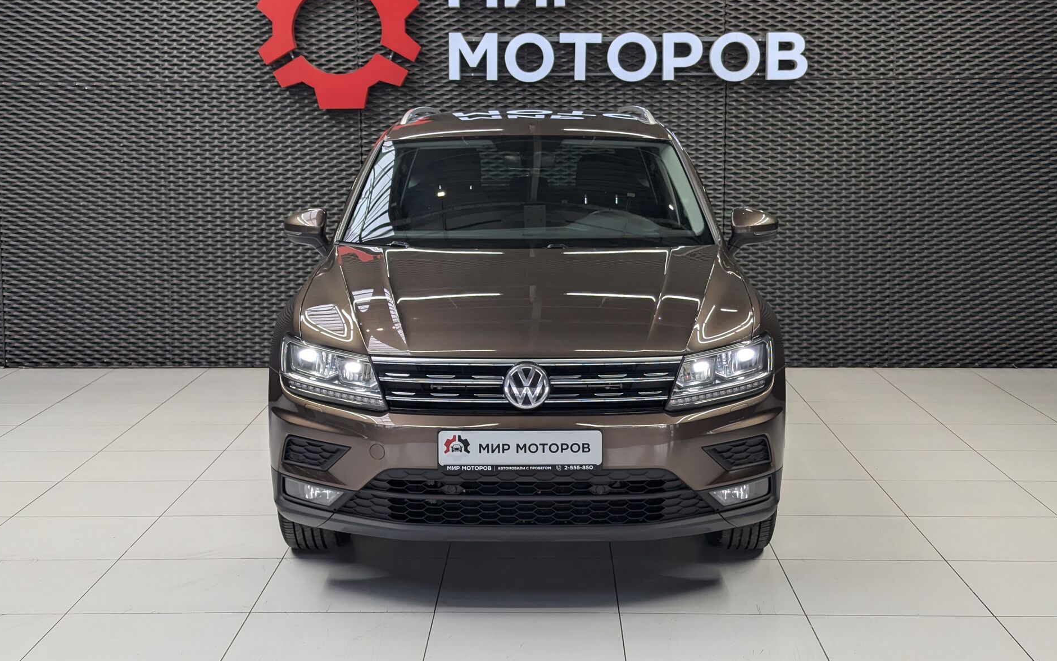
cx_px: 533
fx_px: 1498
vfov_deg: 24.9
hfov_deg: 38.9
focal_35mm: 52
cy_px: 288
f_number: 1.85
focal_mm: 6.81
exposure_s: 1/277
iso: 56
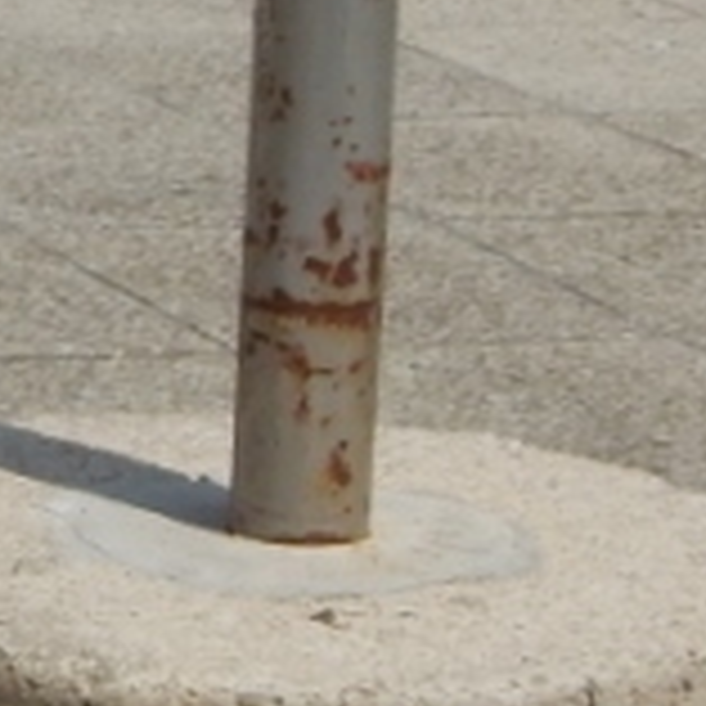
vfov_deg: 6.3
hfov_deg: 5.9
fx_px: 6369
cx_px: -1421
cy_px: 261
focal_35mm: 276
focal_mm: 8.6
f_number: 7.4
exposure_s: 1/800
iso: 125
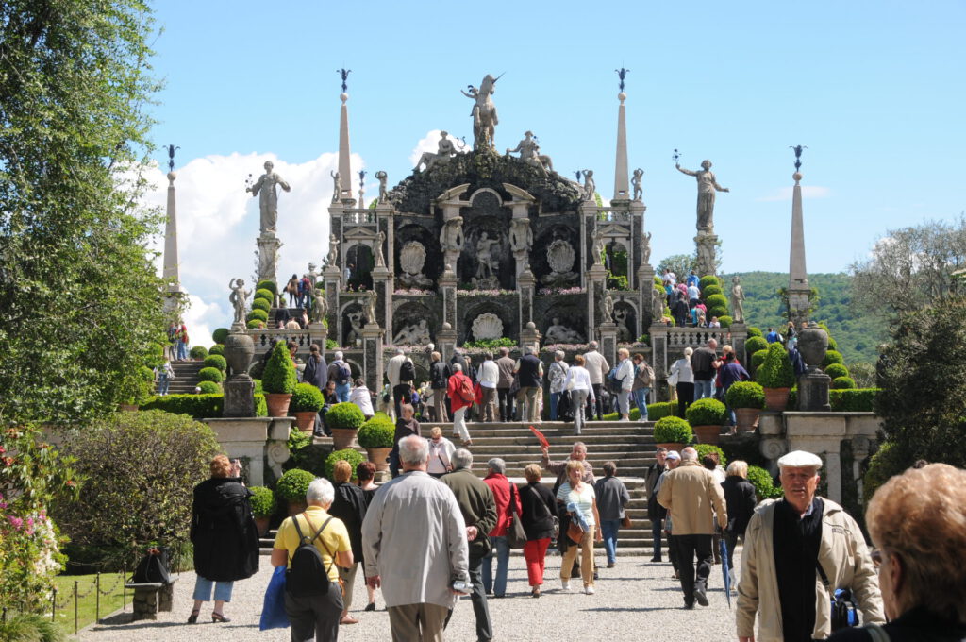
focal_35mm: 66
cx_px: 483
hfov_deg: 30.5
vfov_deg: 20.6
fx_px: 1769
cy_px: 321
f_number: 11
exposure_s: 1/200
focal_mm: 44
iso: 250
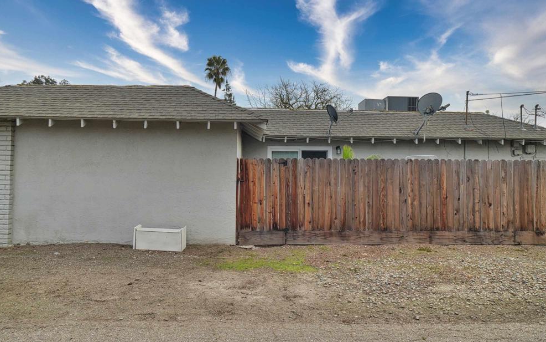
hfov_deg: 79.6
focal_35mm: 22
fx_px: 327
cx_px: 271
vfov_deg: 55.1
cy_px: 169
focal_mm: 10
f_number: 4.5
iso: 125
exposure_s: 1/320
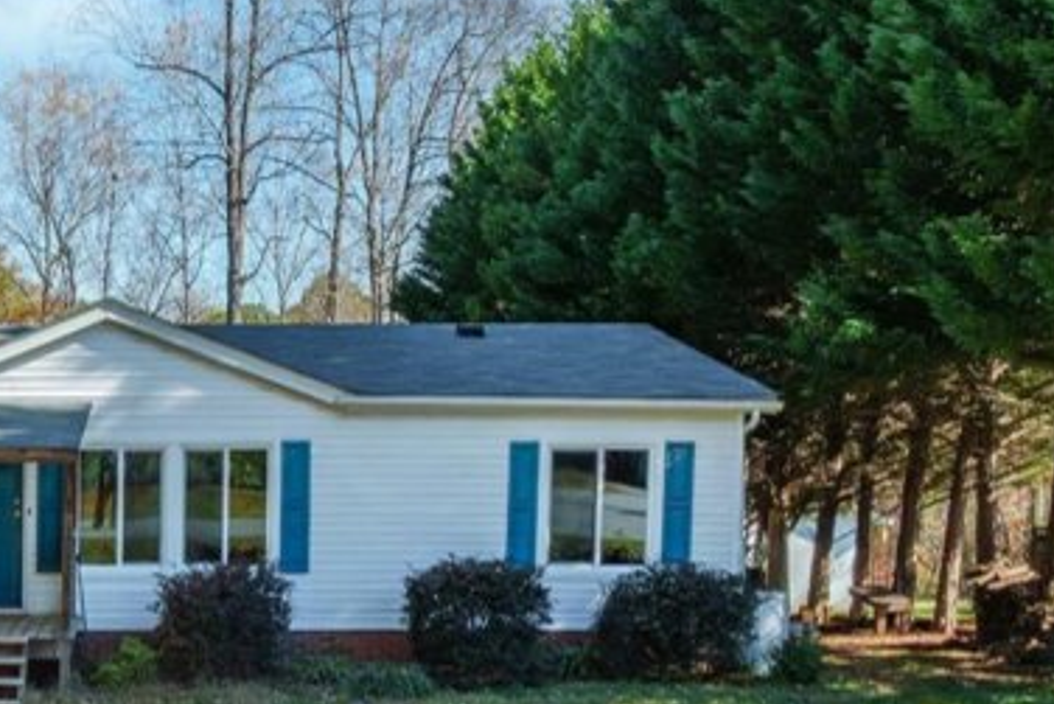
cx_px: 179
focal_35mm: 53
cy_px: 617
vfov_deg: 25.0
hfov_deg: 36.2
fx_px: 1540
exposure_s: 1/500
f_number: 11
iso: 800
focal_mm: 11
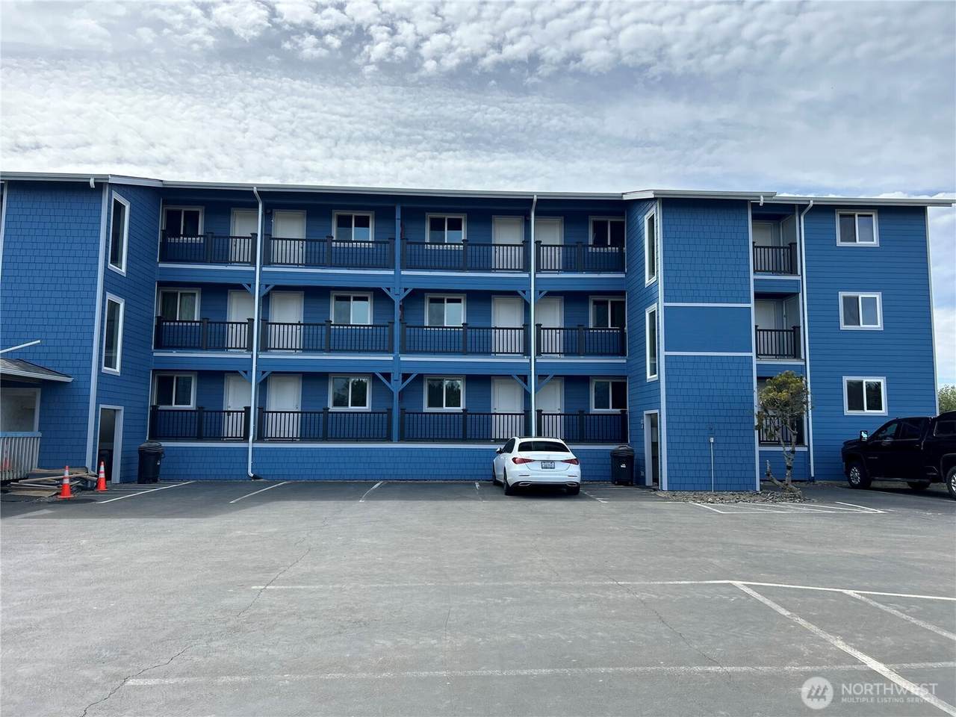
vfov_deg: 53.1
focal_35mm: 26
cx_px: 478
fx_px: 718
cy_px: 358
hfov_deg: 67.3
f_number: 1.5
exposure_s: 1/3460
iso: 50
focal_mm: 5.7
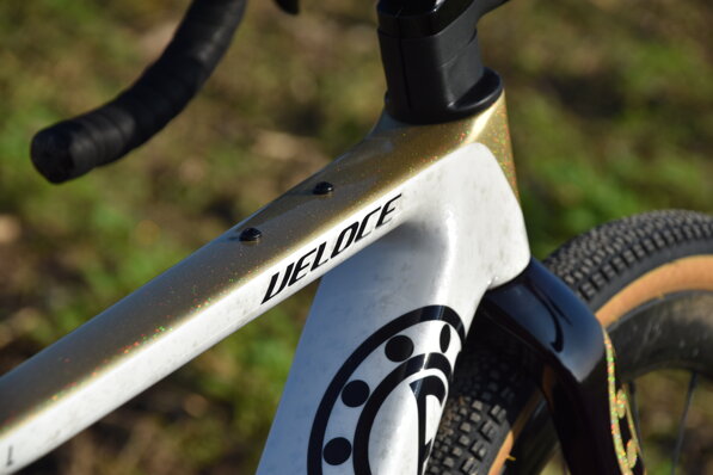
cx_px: 356
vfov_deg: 8.2
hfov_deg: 12.2
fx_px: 3327
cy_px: 238
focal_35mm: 168
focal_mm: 112
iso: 200
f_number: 8
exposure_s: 1/1000
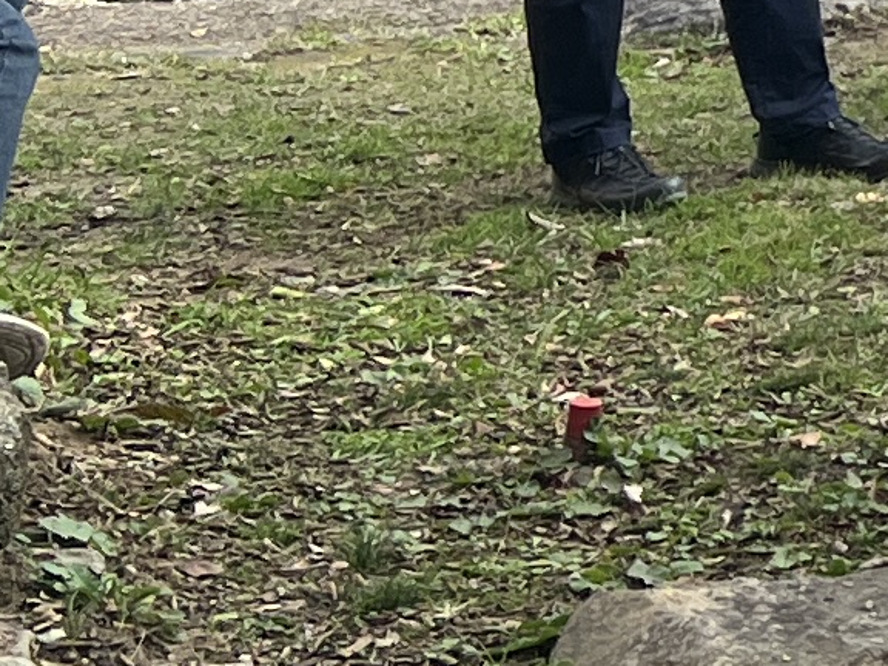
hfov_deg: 8.9
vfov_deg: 7.9
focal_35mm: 182
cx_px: 2639
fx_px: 4669
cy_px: -549
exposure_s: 1/414
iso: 50
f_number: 1.5
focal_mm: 5.7
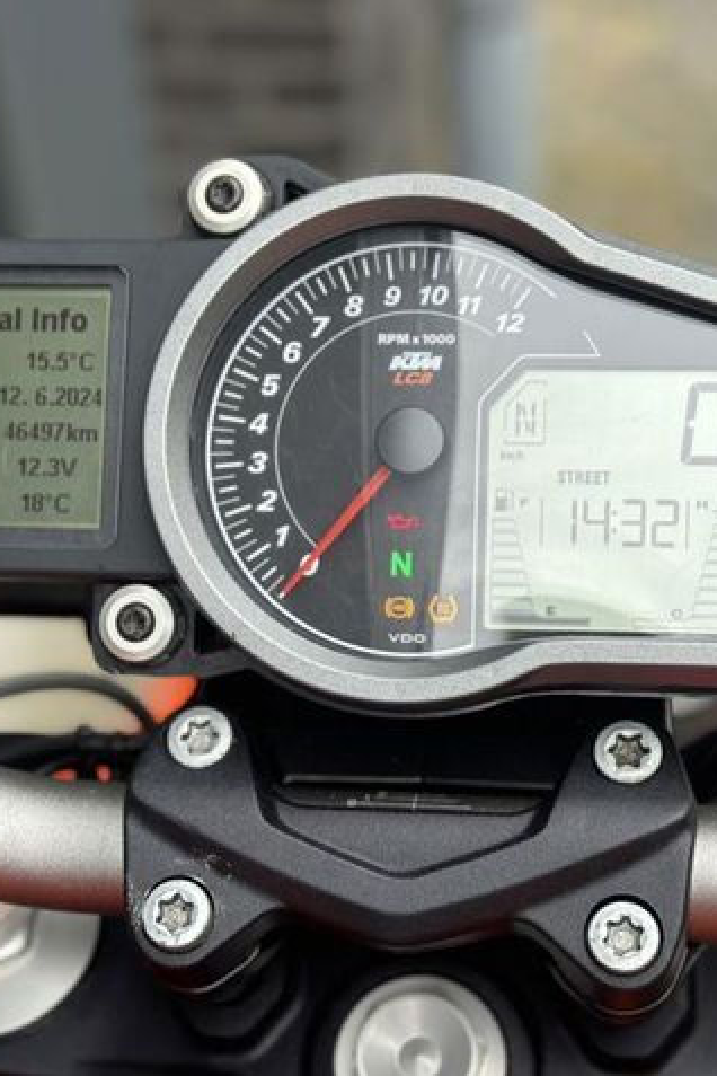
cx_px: 370
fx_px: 2001
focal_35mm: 67
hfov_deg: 20.3
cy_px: 537
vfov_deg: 30.1
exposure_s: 1/756
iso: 80
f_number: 1.78
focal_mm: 6.86
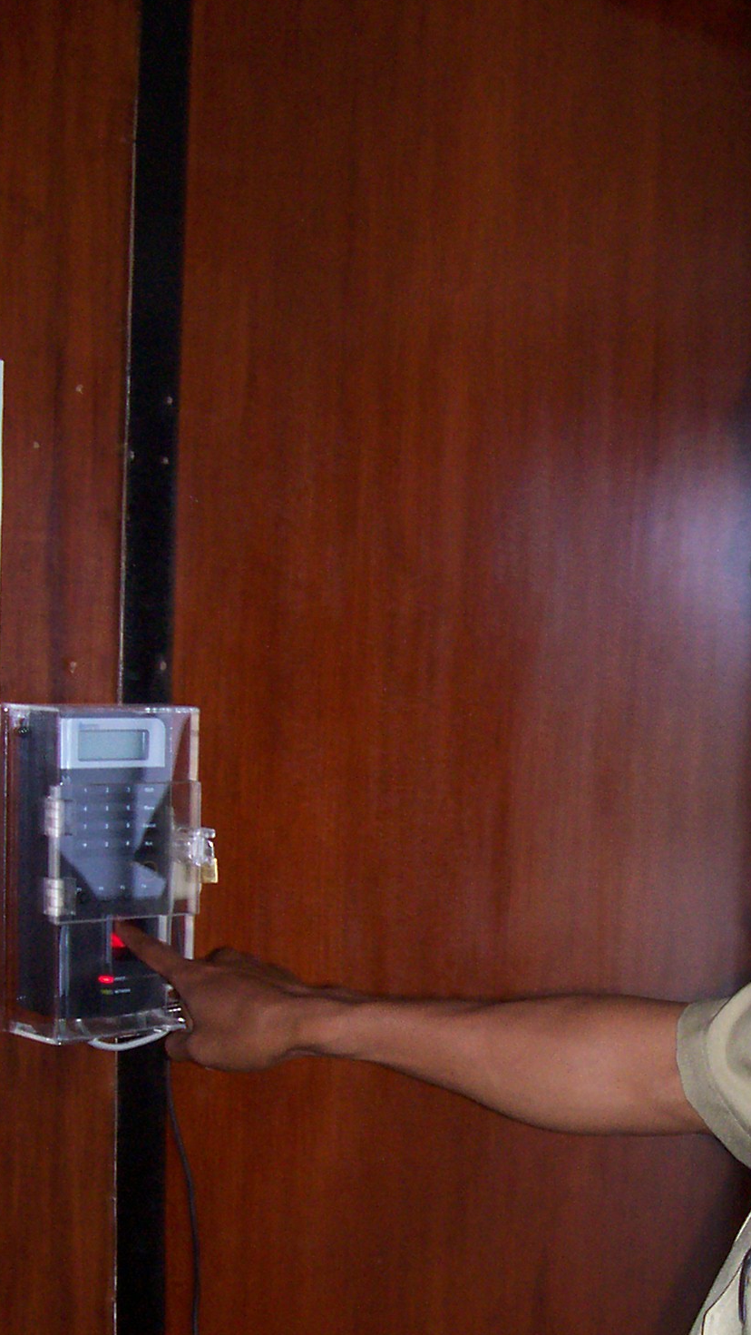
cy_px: 988
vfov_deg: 35.3
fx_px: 2052
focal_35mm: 58
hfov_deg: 20.6
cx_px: 553
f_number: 2.7
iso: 160
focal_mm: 5.6
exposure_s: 1/64
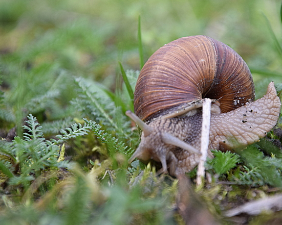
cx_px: 171
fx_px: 1792
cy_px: 95
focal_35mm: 215
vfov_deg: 7.2
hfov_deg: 9.0
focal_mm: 105
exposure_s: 1/125
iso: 400
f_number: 7.1
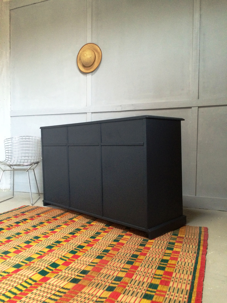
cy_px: 152
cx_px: 114
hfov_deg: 48.2
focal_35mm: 29
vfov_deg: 61.7
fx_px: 254
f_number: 2.2
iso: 200
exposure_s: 1/30
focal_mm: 4.15
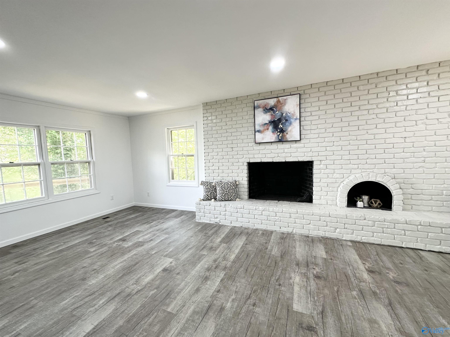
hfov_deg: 102.1
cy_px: 168
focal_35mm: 14
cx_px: 225
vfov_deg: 85.7
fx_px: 182
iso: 160
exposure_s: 1/120
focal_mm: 2.22
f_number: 2.2
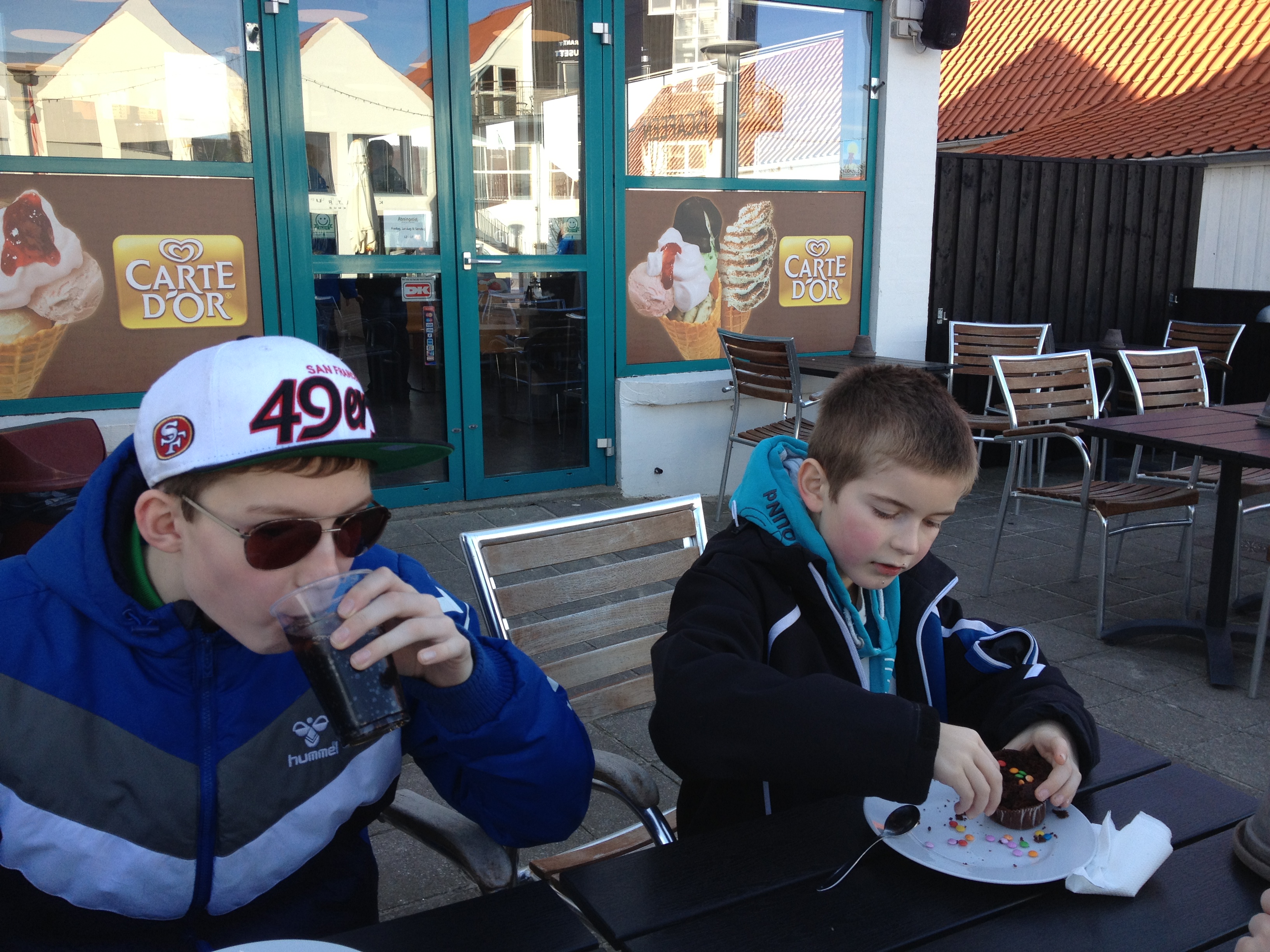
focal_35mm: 35
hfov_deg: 52.6
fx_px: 1284
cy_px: 476
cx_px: 635
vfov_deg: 40.7
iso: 50
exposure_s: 1/238
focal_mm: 4.28
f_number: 2.4
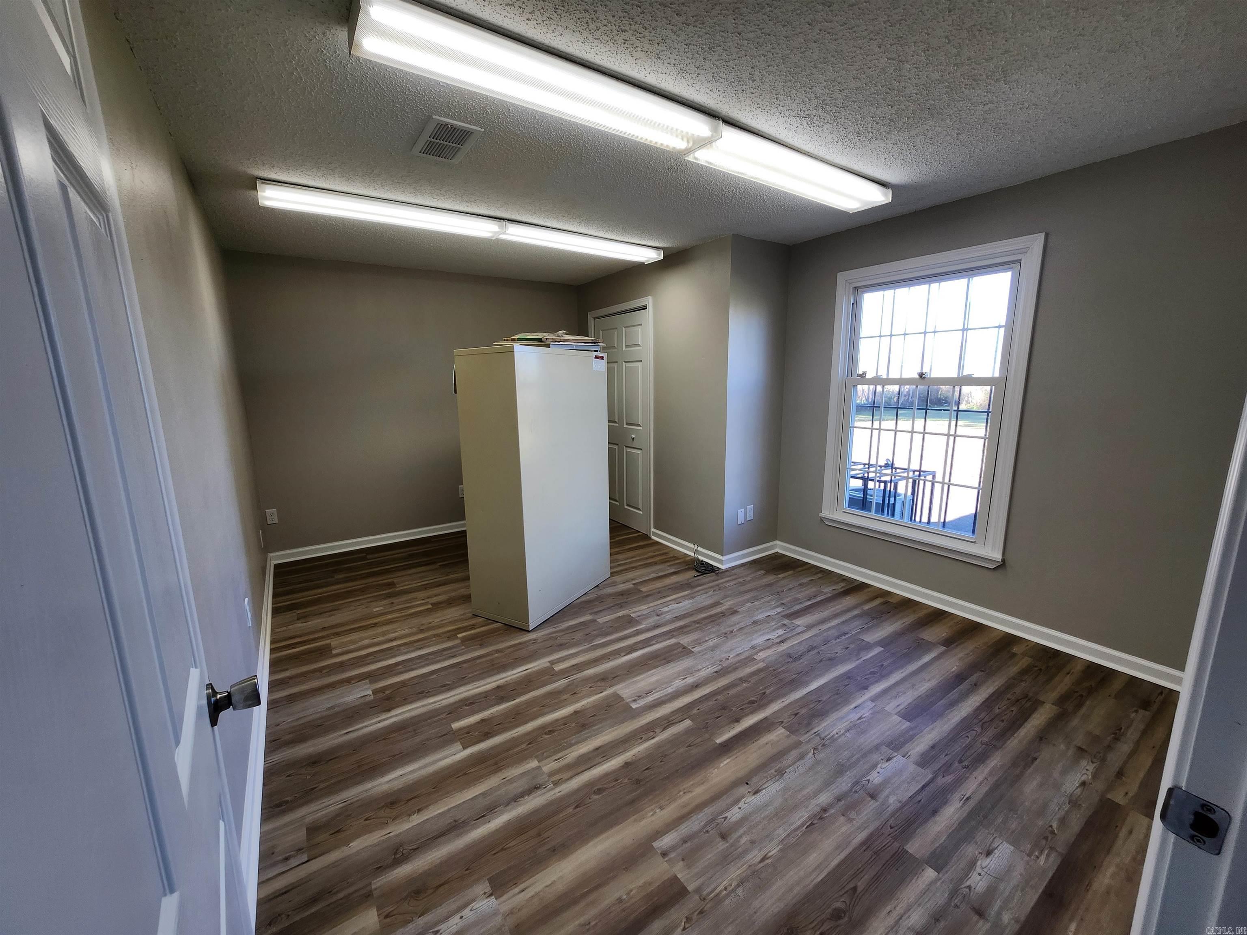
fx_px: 468
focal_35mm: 13
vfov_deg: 89.9
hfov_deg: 106.2
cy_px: 468
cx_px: 624
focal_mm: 1.74
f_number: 2.2
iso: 50
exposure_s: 1/60
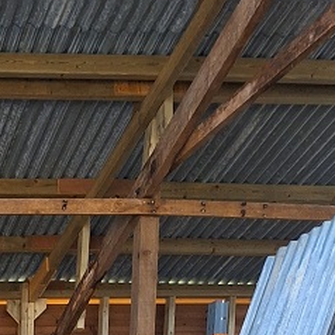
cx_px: -165
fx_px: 953
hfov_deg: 17.9
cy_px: 708
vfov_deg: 15.2
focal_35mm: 87
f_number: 1.8
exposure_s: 1/25
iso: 320
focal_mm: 5.54
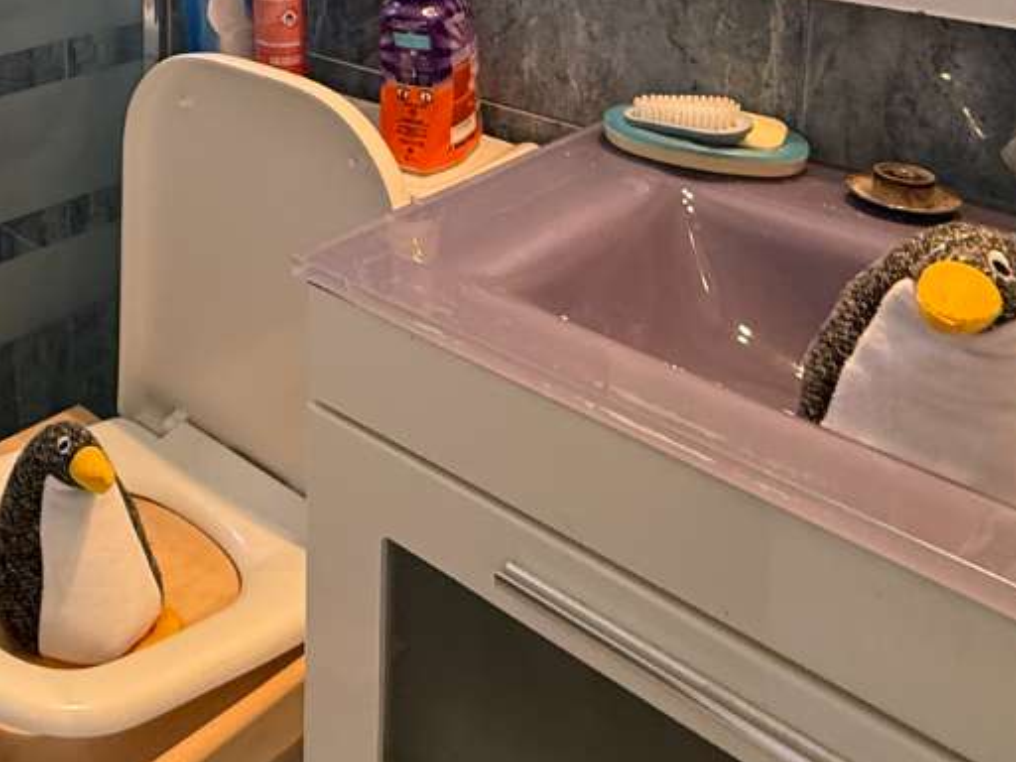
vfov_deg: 30.3
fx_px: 1203
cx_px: -38
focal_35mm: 41
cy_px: -138
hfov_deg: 39.4
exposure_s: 1/50
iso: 200
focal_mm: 2.22
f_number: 2.2
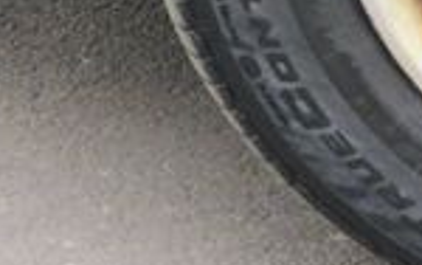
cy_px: -302
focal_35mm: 204
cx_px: 824
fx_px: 2348
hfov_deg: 9.6
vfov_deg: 6.2
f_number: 4
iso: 125
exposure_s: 1/80
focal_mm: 8.1
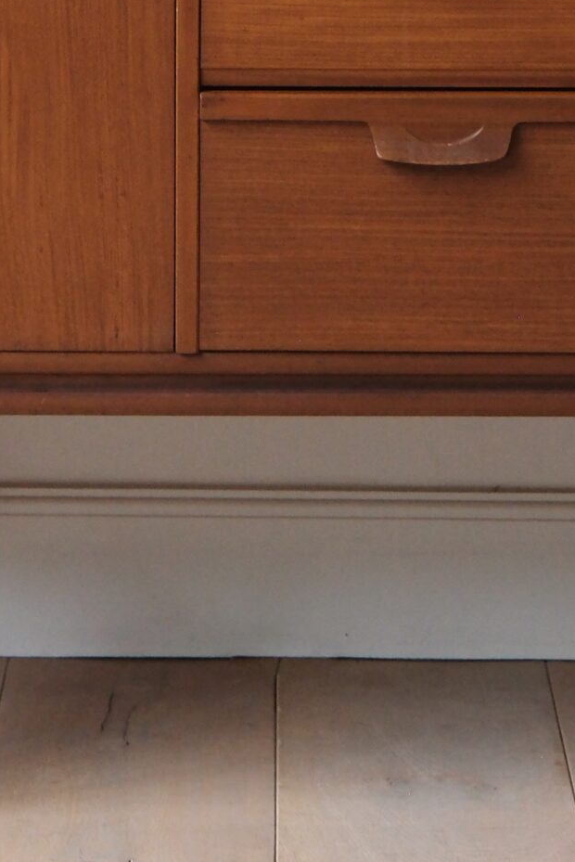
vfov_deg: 13.7
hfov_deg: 9.3
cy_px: -155
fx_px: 3495
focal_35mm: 146
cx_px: 3
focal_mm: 35
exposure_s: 1/120
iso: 125
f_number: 1.4
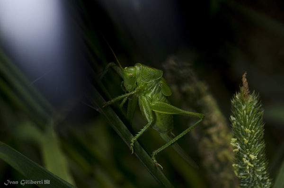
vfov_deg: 8.7
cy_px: 94
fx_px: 1240
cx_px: 142
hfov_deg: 13.1
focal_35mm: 158
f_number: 14
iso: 200
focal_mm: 105
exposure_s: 1/320
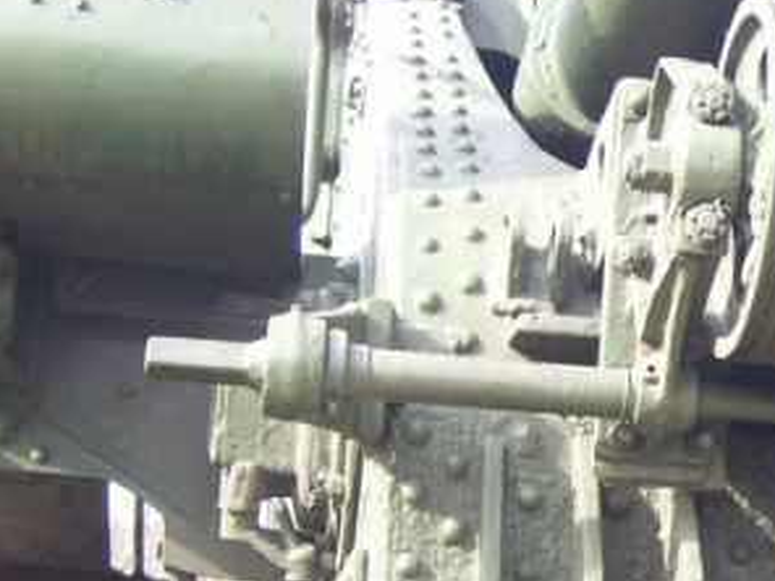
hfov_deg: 18.9
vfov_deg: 14.7
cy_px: 497
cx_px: 856
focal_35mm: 100
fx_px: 2239
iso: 80
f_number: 2.7
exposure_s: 1/125
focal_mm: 6
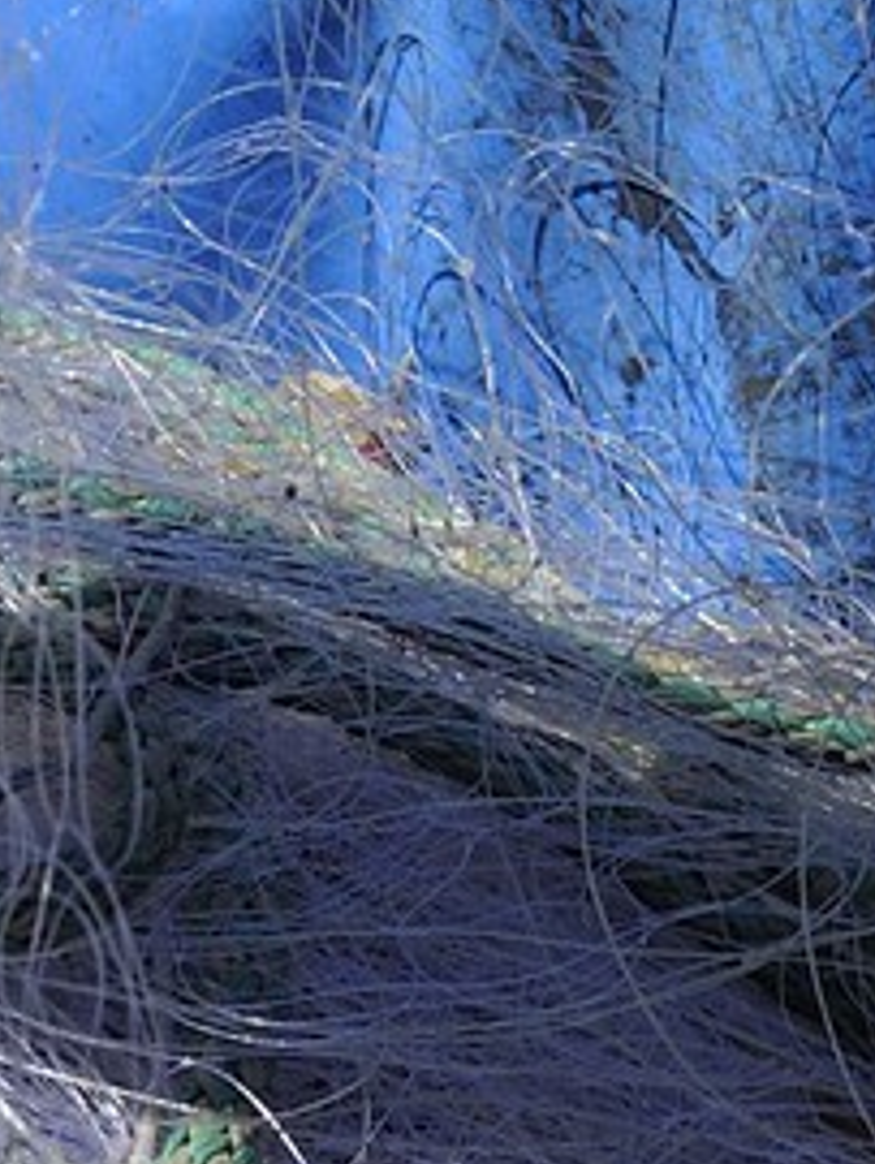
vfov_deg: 3.1
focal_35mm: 626
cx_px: 1047
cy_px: -1824
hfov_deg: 2.4
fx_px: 21065
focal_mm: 110
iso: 200
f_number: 8
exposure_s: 1/200
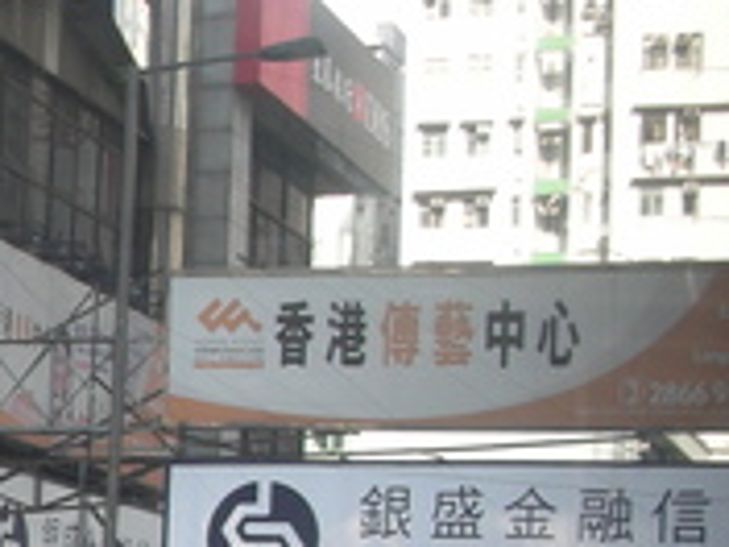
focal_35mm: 119
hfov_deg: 15.1
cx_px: -418
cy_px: 622
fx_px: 2506
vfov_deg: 12.2
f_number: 3
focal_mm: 5.8
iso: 50
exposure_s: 1/95.6
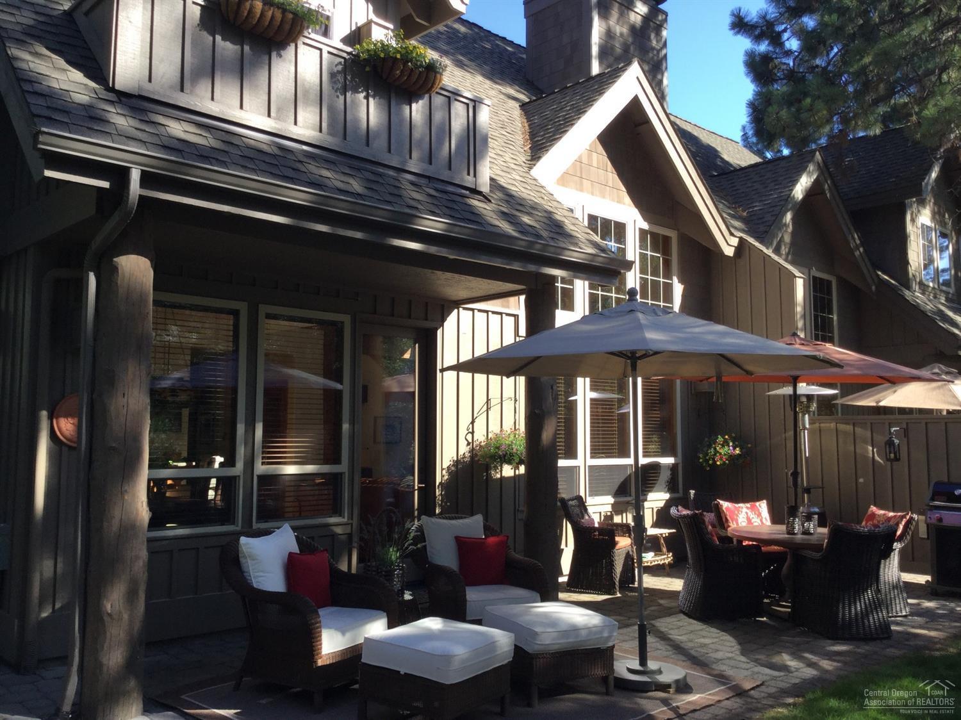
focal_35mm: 31
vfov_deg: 45.4
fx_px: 860
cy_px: 360
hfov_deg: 58.4
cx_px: 480
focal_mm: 3.3
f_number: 2.4
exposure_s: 1/245
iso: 25
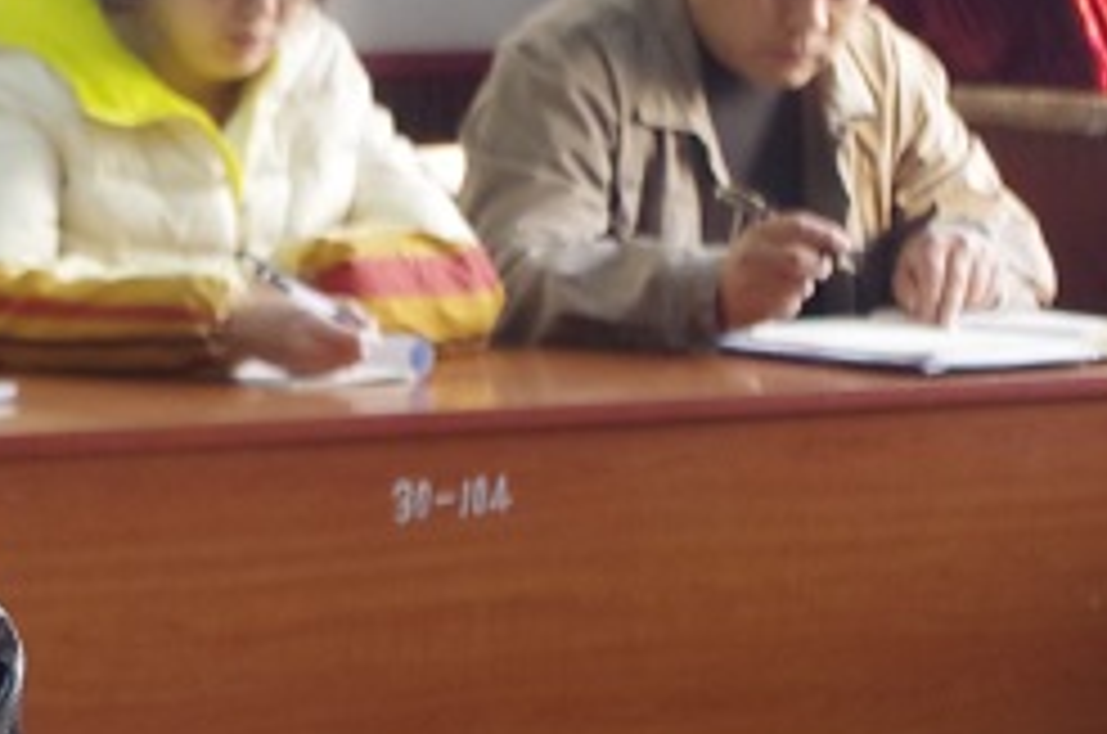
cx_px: -540
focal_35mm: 217
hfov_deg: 9.3
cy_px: 347
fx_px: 6660
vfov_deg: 6.3
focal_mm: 47.5
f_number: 5.6
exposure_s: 1/60
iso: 1600
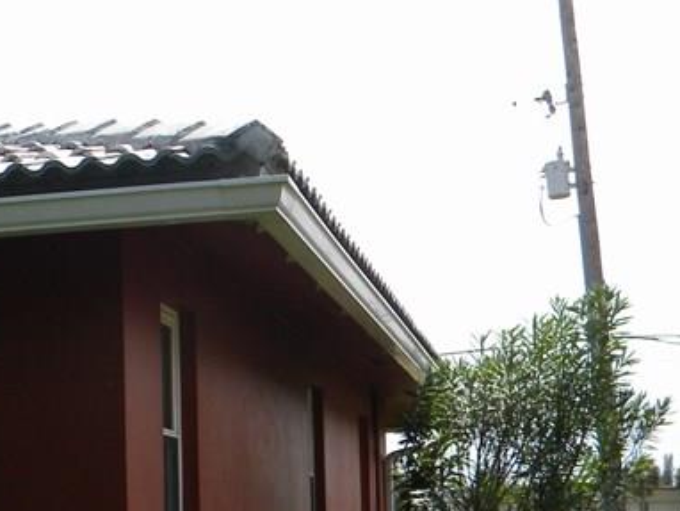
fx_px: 1474
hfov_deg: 25.1
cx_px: 61
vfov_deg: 19.6
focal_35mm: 75
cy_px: 326
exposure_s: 1/805
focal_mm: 5
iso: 97
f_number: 3.5
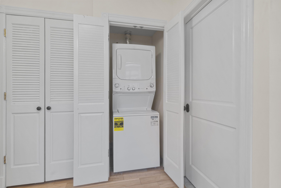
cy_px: 94
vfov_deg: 73.8
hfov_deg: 96.7
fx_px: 125
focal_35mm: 16
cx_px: 140
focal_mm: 16
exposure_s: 1
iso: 100
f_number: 8
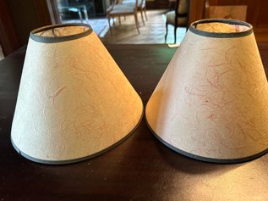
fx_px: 201
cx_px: 144
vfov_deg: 52.9
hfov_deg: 67.3
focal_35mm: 26
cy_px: 95
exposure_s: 1/60
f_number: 1.78
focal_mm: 6.86
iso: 400
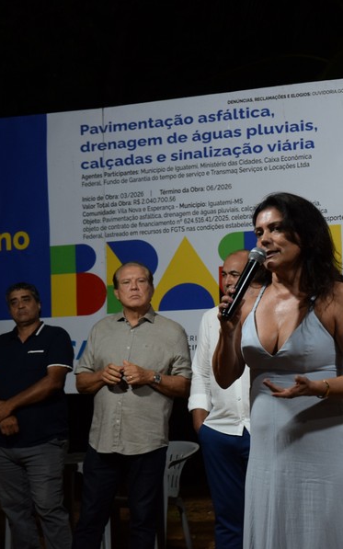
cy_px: 274
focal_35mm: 92
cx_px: 374
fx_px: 1376
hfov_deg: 13.9
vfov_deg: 22.6
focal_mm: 40
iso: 800
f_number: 4.5
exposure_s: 1/80
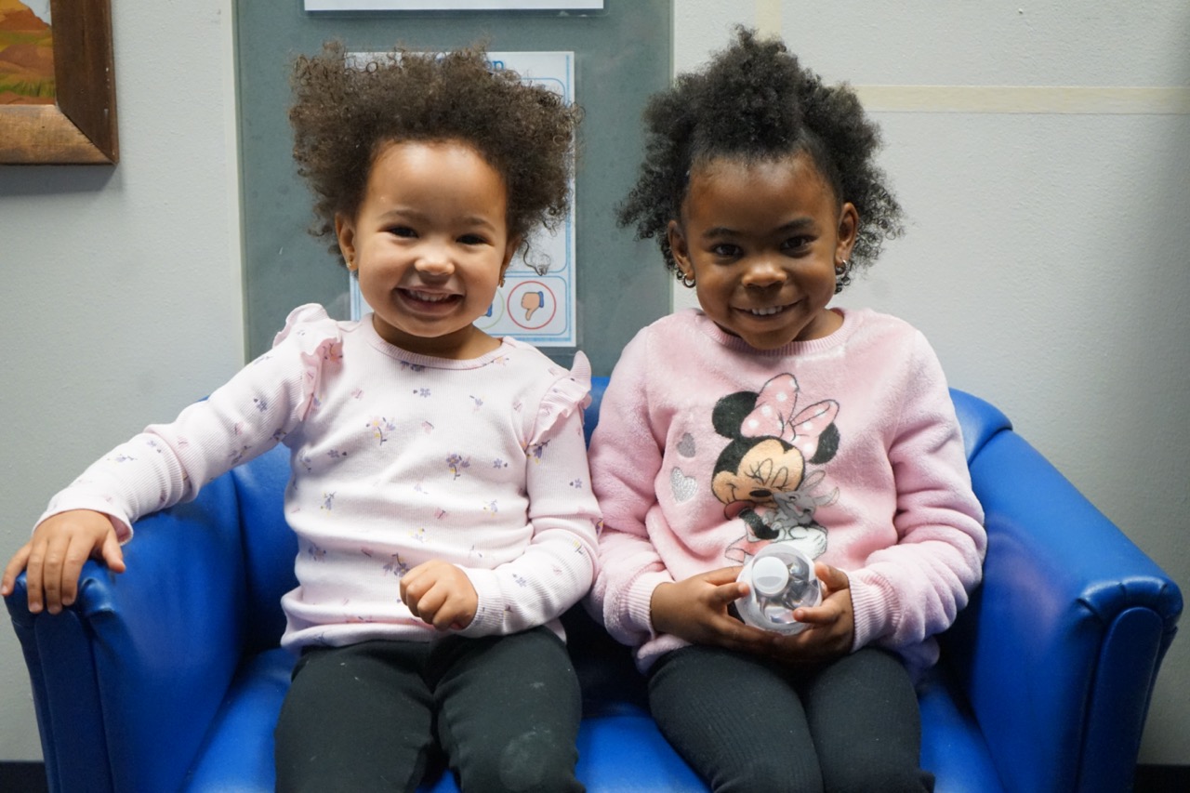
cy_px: 396
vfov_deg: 26.0
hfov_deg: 38.2
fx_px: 1719
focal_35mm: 52
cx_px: 595
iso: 6400
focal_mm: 52
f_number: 4.5
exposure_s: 1/160
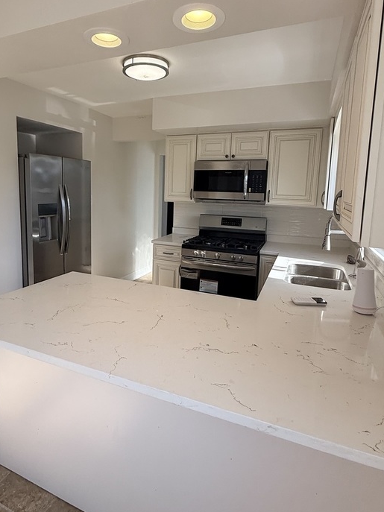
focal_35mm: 22
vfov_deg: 76.2
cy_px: 233
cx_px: 162
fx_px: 325
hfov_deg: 60.8
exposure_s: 1/403
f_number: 2.2
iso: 64
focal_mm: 2.22
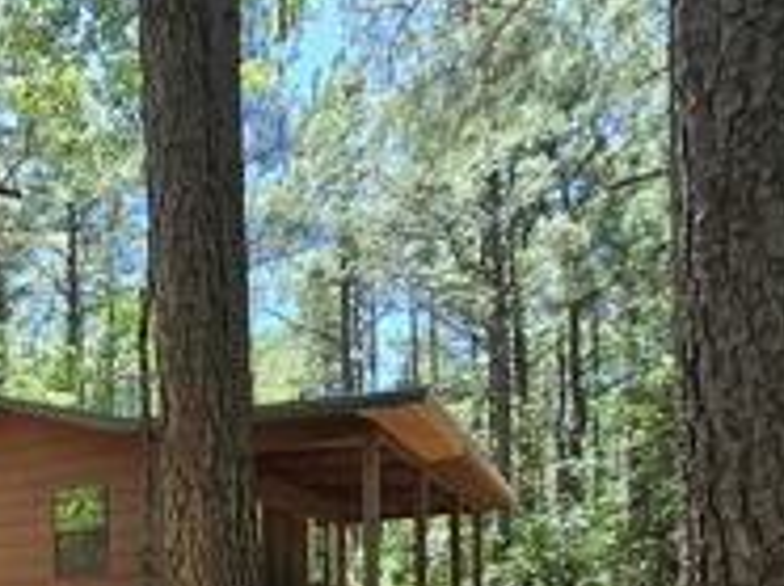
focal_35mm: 28
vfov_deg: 41.7
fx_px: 633
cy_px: 611
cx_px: 63
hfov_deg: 54.4
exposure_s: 1/257
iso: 50
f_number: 2.2
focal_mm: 2.2
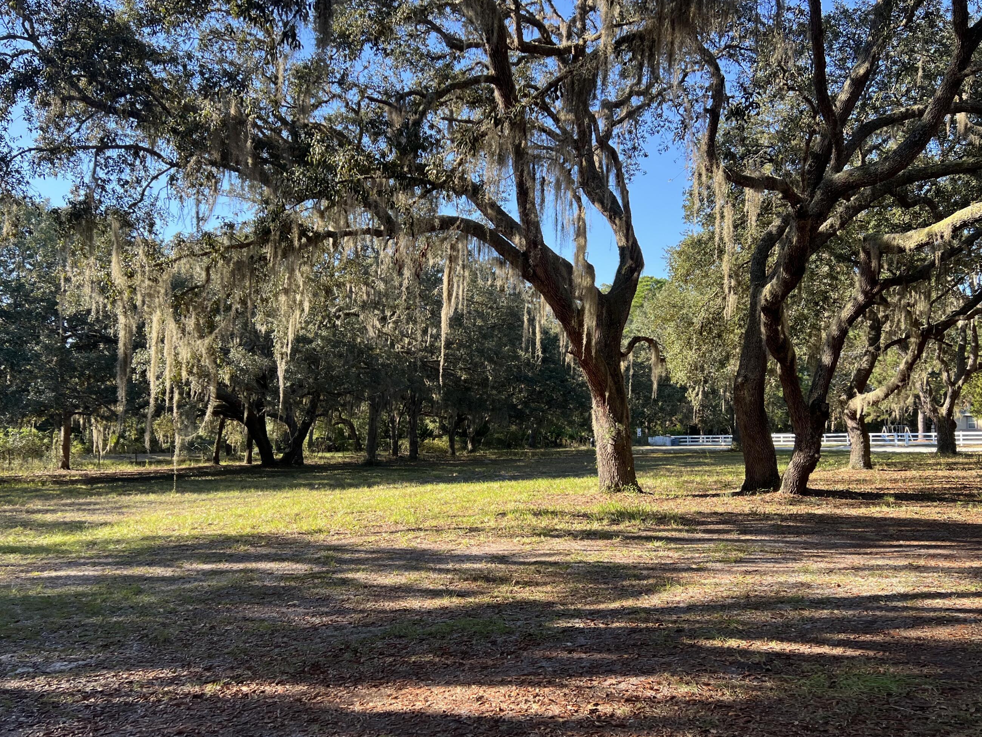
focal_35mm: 30
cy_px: 404
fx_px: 851
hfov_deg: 60.0
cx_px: 488
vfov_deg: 46.7
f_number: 1.5
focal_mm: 5.7
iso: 50
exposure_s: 1/632
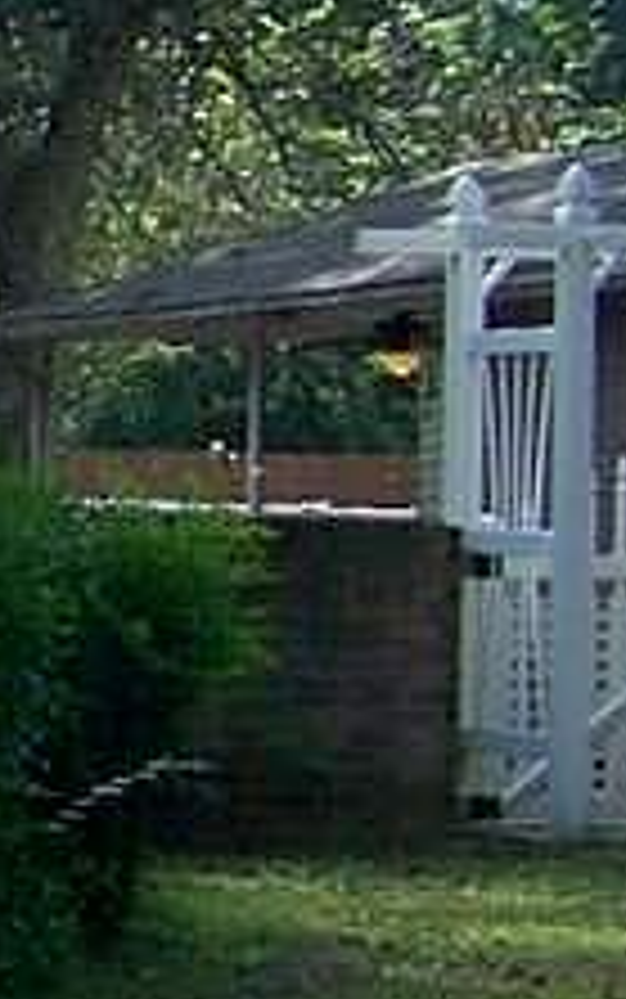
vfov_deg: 11.3
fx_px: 5071
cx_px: -1536
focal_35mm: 186
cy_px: 531
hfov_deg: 6.2
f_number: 2.8
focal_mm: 6.3
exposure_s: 1/320
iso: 64
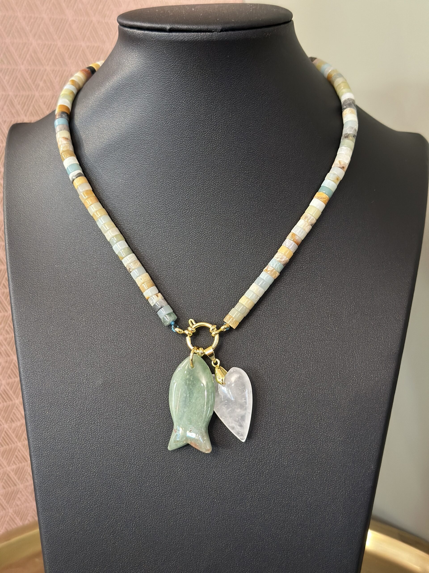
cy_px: 286
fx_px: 793
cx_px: 214
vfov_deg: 39.7
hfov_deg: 30.3
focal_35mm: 48
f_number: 1.78
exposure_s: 1/33
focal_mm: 6.86
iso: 320
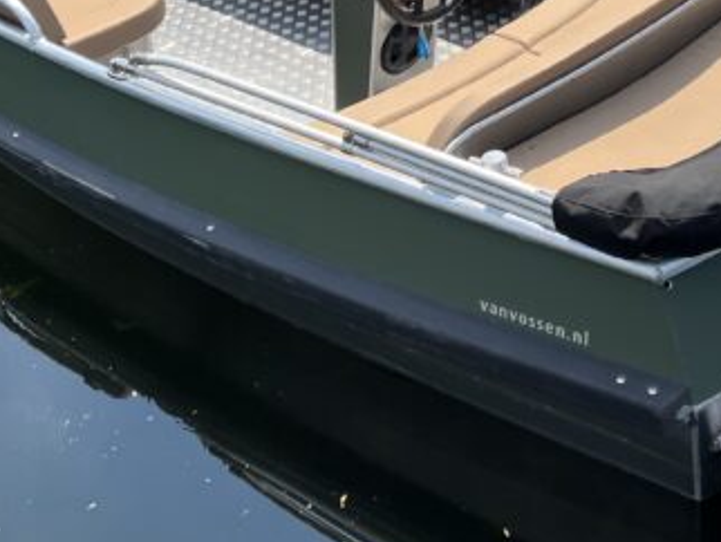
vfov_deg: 22.9
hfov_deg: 30.9
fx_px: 1292
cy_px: 29
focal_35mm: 62
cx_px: 484
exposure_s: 1/2513
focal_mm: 5.7
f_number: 1.5
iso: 50
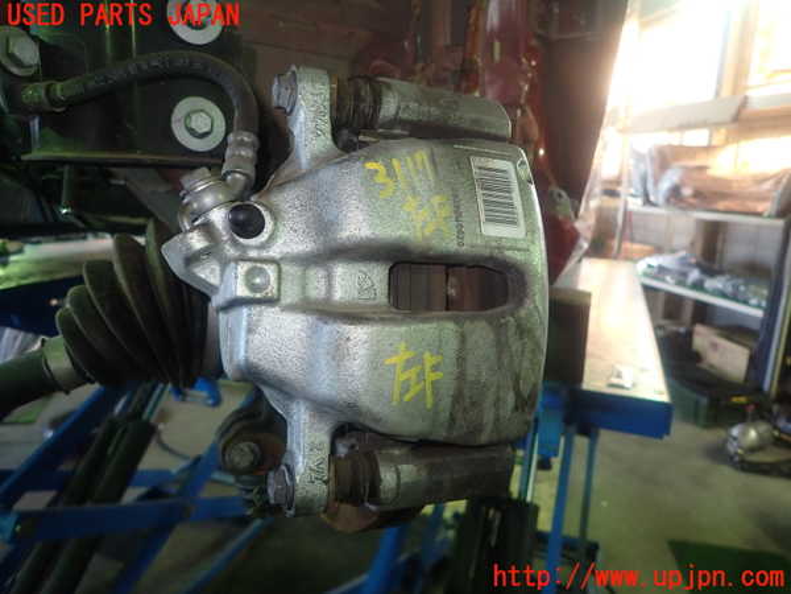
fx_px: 571
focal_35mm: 25
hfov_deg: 69.4
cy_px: 297
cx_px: 396
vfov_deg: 54.9
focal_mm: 4.5
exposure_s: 1/30
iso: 200
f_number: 2
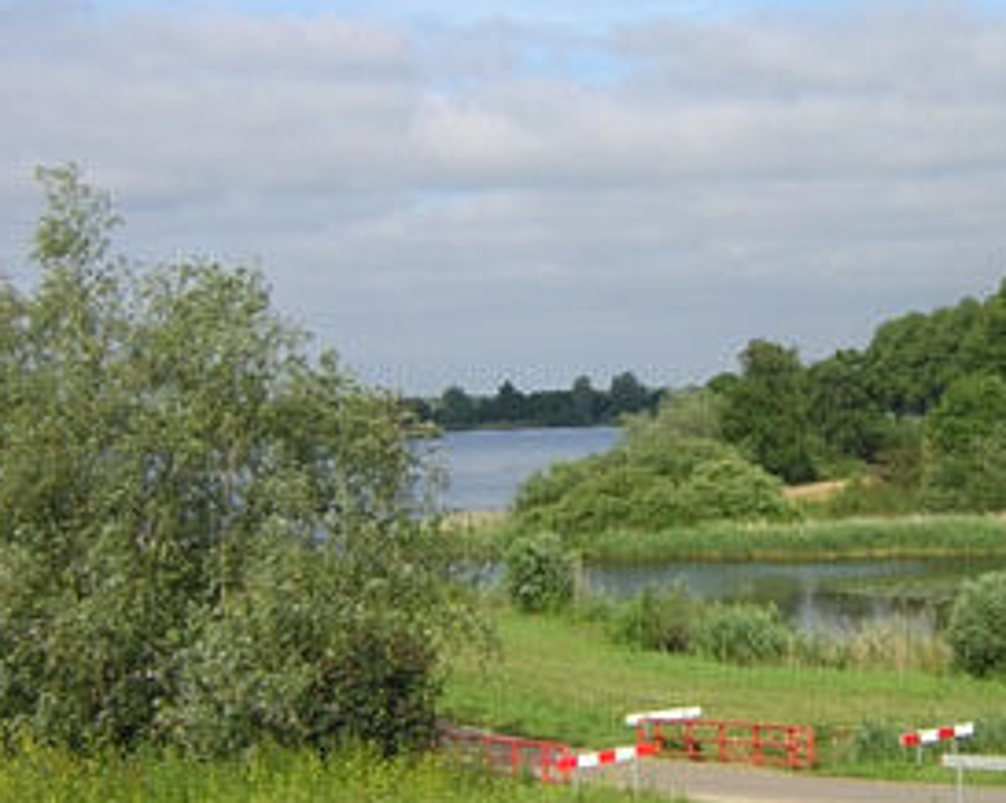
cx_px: 457
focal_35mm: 58
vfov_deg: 26.1
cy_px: 516
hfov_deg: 32.5
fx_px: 1726
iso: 100
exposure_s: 1/359
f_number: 5.2
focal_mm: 4.7
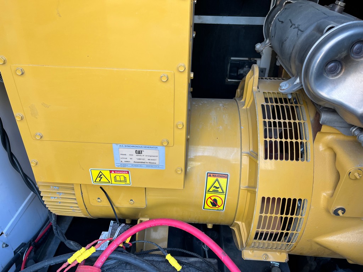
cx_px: 182
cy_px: 136
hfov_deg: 67.3
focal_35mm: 26
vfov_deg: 53.1
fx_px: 273
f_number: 1.6
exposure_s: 1/121
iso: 80
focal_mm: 5.1
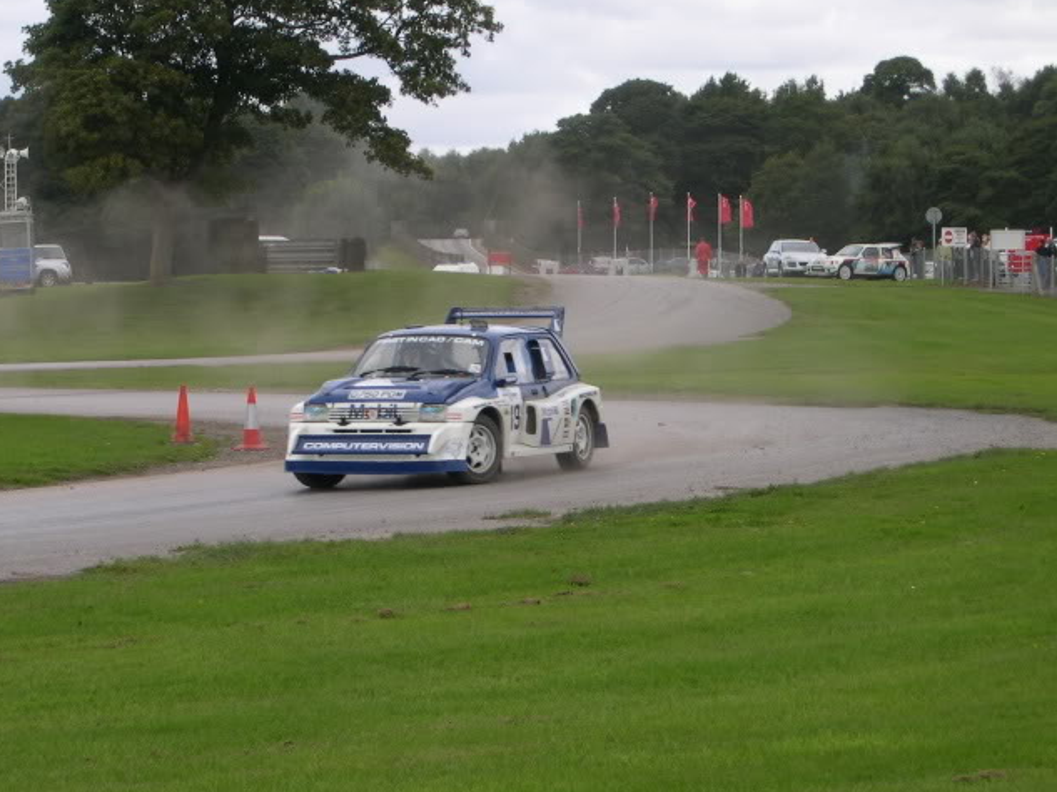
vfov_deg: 11.5
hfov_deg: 15.3
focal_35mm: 129
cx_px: 391
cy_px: 401
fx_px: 3937
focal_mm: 21.6
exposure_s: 1/212
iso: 100
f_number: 4.8
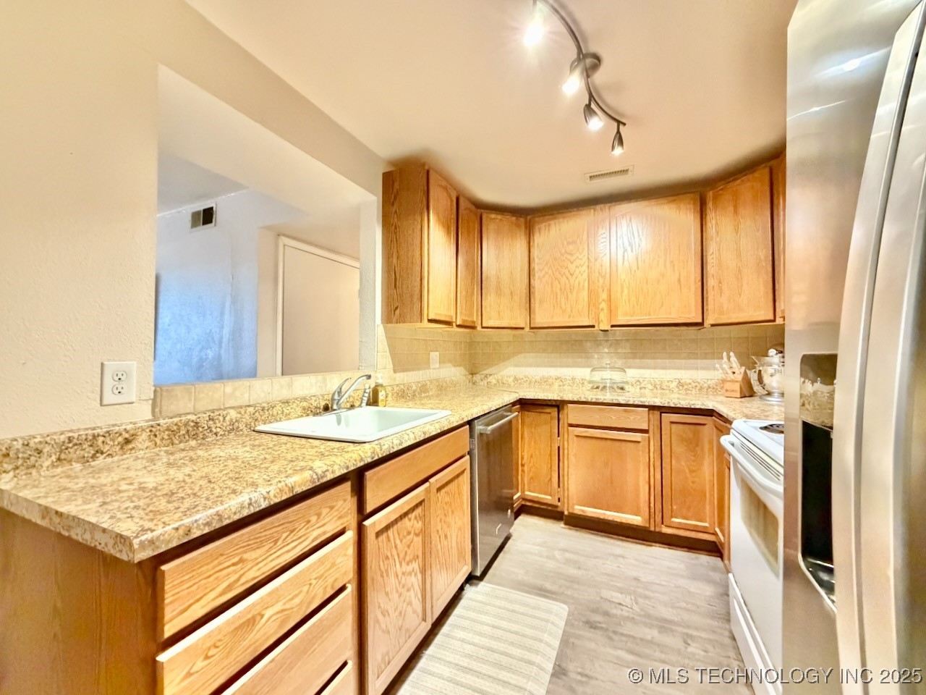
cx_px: 463
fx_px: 375
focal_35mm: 14
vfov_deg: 85.7
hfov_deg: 102.1
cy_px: 348
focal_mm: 2.22
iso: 1250
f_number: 2.2
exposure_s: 1/40
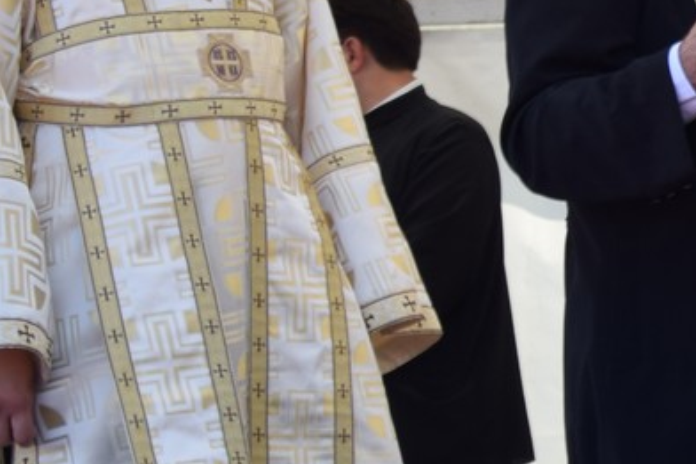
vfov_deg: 5.5
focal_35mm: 249
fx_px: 4812
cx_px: 1511
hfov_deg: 7.8
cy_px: 235
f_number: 8
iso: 100
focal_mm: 34
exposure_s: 1/80
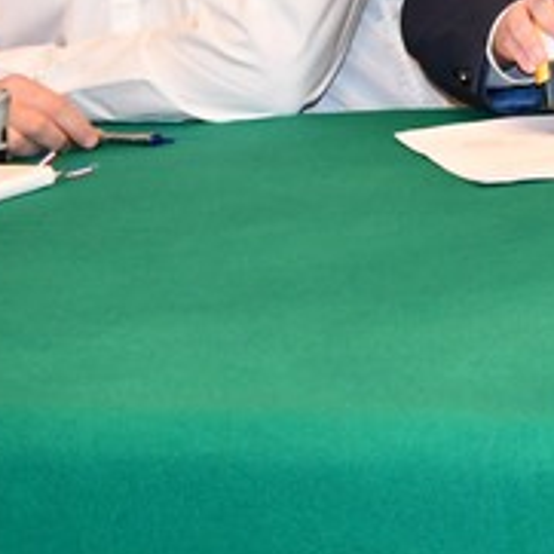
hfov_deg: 7.5
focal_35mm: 216
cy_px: -482
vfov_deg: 7.8
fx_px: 3911
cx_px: 1374
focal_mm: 30
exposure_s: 1/60
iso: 1100
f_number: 4
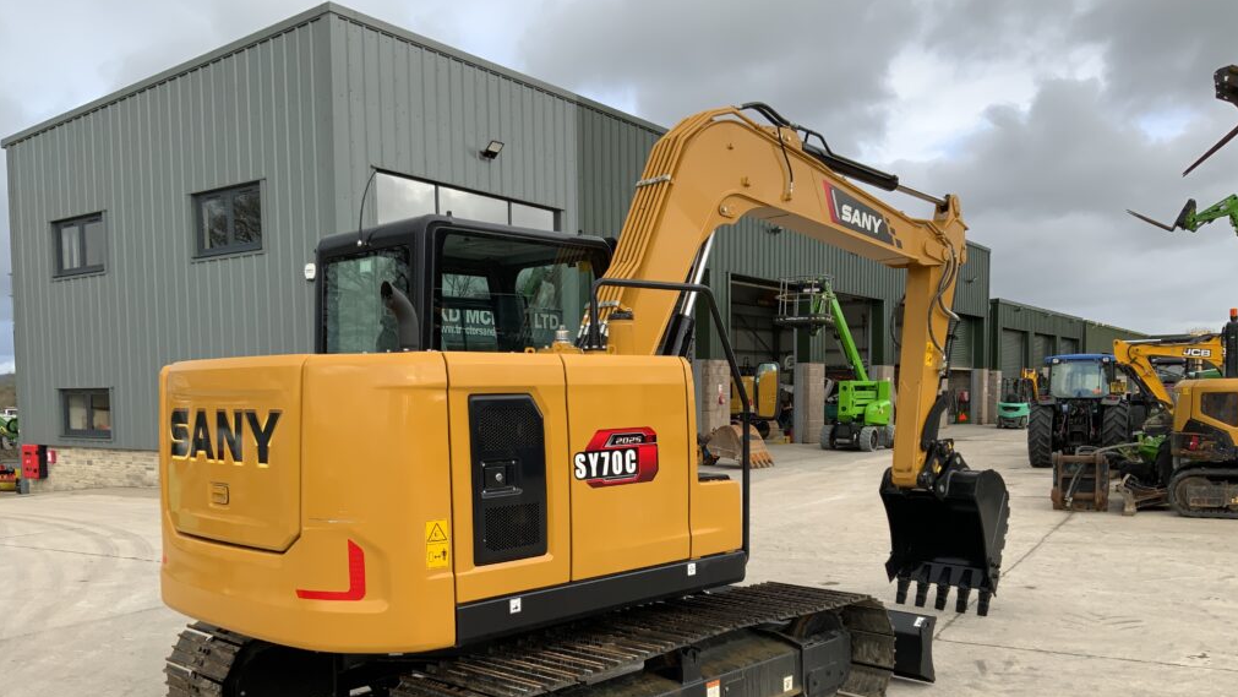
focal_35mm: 32
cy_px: 464
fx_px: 1051
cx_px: 622
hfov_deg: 61.0
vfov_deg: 36.3
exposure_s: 1/292
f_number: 1.8
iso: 16
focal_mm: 3
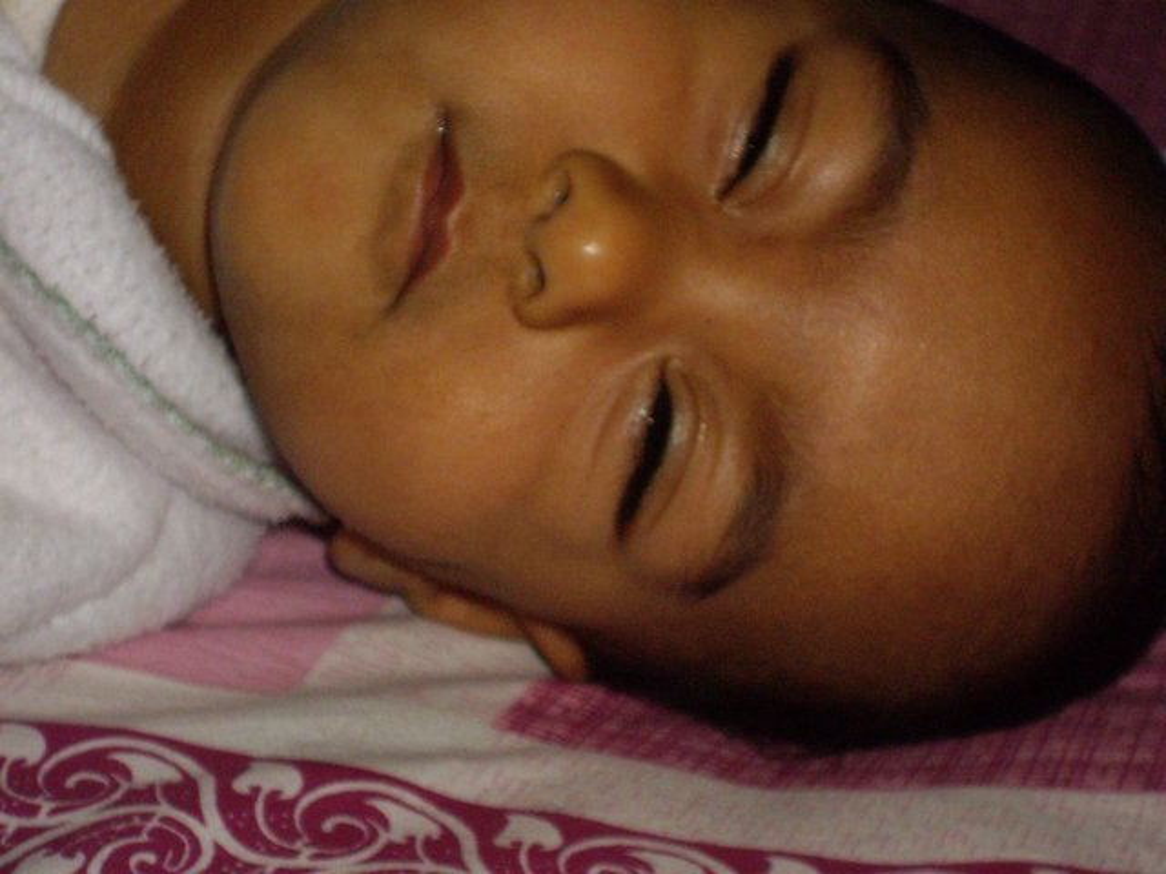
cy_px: 437
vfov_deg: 13.0
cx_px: 583
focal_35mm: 114
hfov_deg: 17.3
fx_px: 3840
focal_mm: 18.6
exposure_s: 1/125
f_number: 5.2
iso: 400
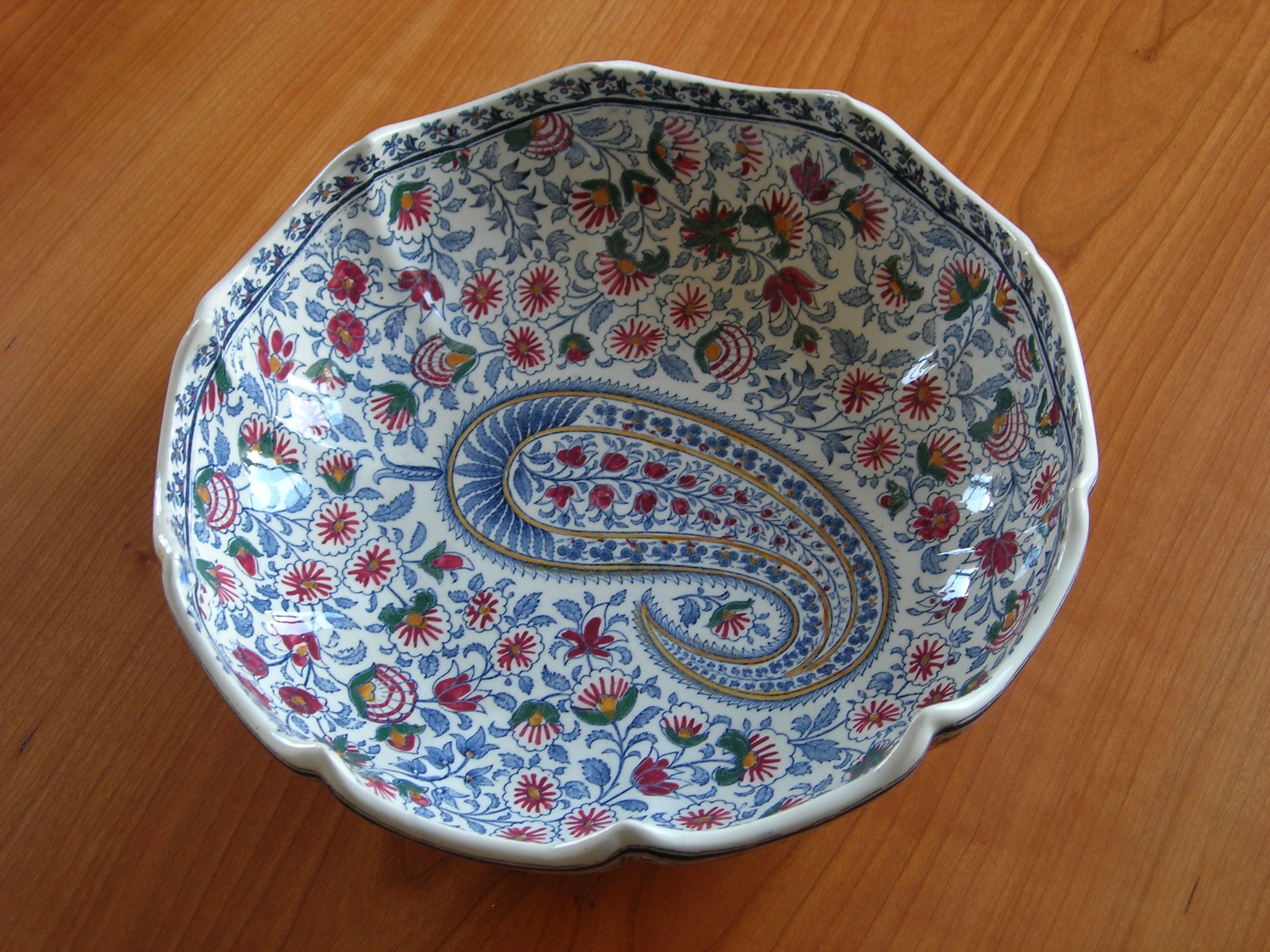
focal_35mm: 51
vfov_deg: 28.6
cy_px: 476
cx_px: 635
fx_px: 1871
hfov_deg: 37.5
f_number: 3.2
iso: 64
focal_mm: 10.6
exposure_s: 1/19.7
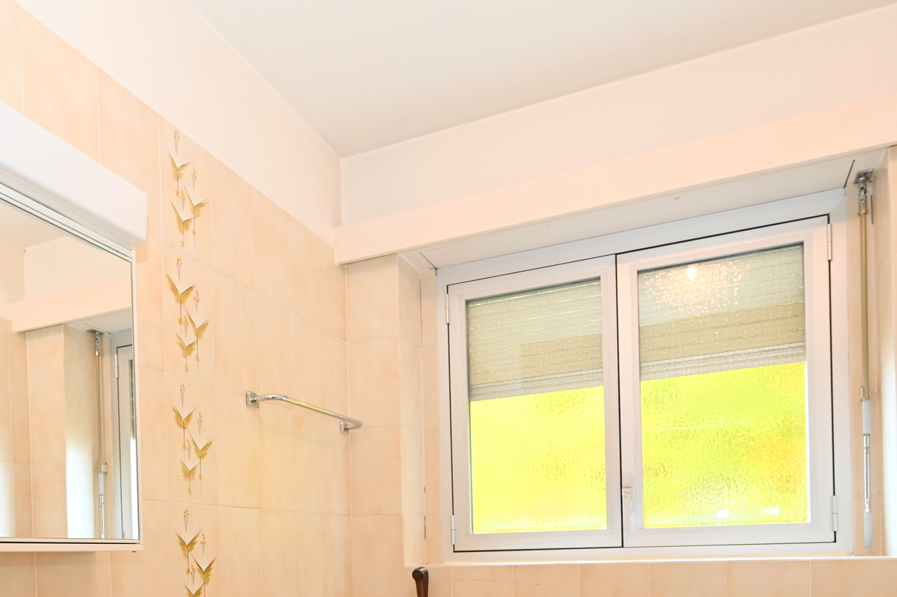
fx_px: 722
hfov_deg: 62.7
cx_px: 327
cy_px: 507
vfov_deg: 42.1
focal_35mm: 29
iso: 280
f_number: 4
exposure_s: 1/60
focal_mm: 14
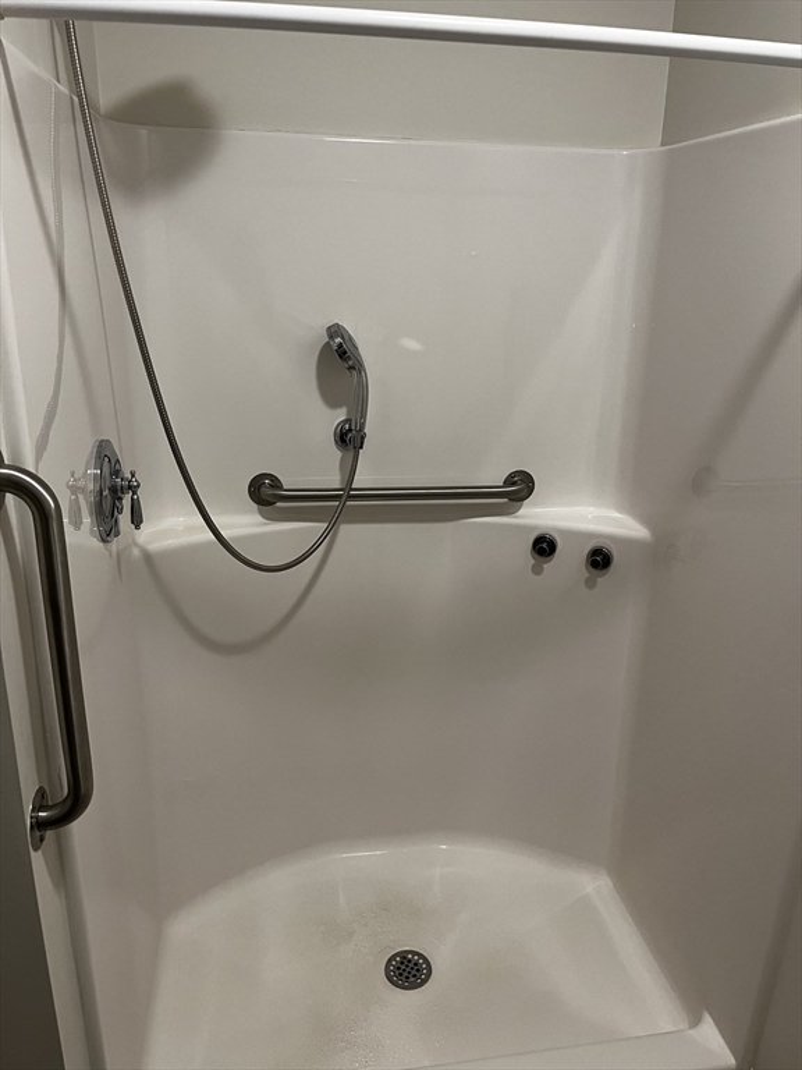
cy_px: 535
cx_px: 401
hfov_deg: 53.1
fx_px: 803
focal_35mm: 26
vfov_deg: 67.3
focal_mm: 5.1
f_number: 1.6
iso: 125
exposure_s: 1/60
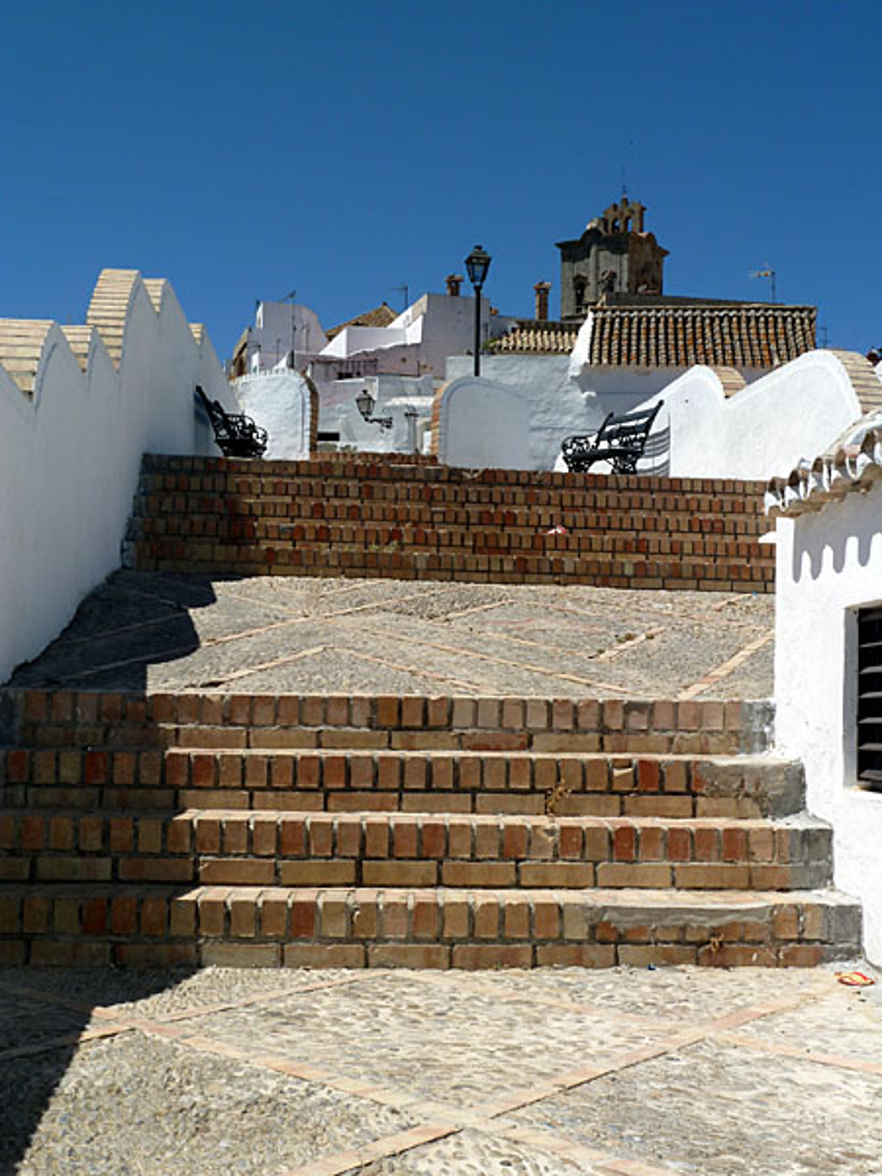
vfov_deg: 39.7
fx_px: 1631
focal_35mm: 48
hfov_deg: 30.3
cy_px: 588
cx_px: 441
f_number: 5.6
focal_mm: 7.9
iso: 80
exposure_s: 1/500
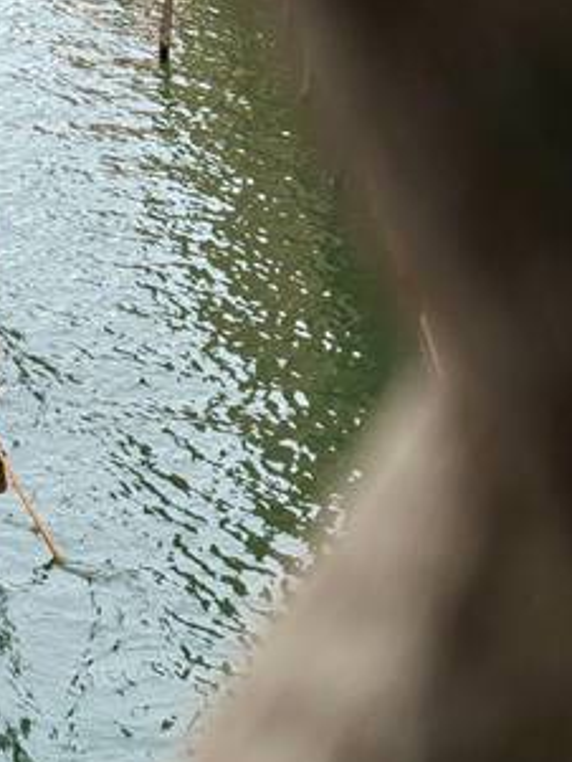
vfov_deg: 19.1
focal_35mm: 102
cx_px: -28
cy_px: 149
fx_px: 2246
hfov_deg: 14.2
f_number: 1.78
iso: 80
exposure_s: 1/1429
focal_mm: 6.76
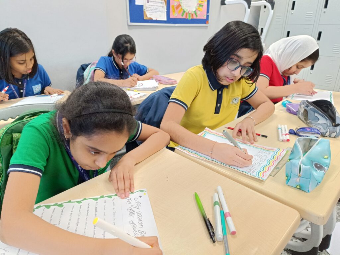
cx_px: 170
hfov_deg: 71.6
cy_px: 128
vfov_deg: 56.8
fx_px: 236
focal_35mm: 24
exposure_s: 1/101
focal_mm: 5.59
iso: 550
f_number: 1.88
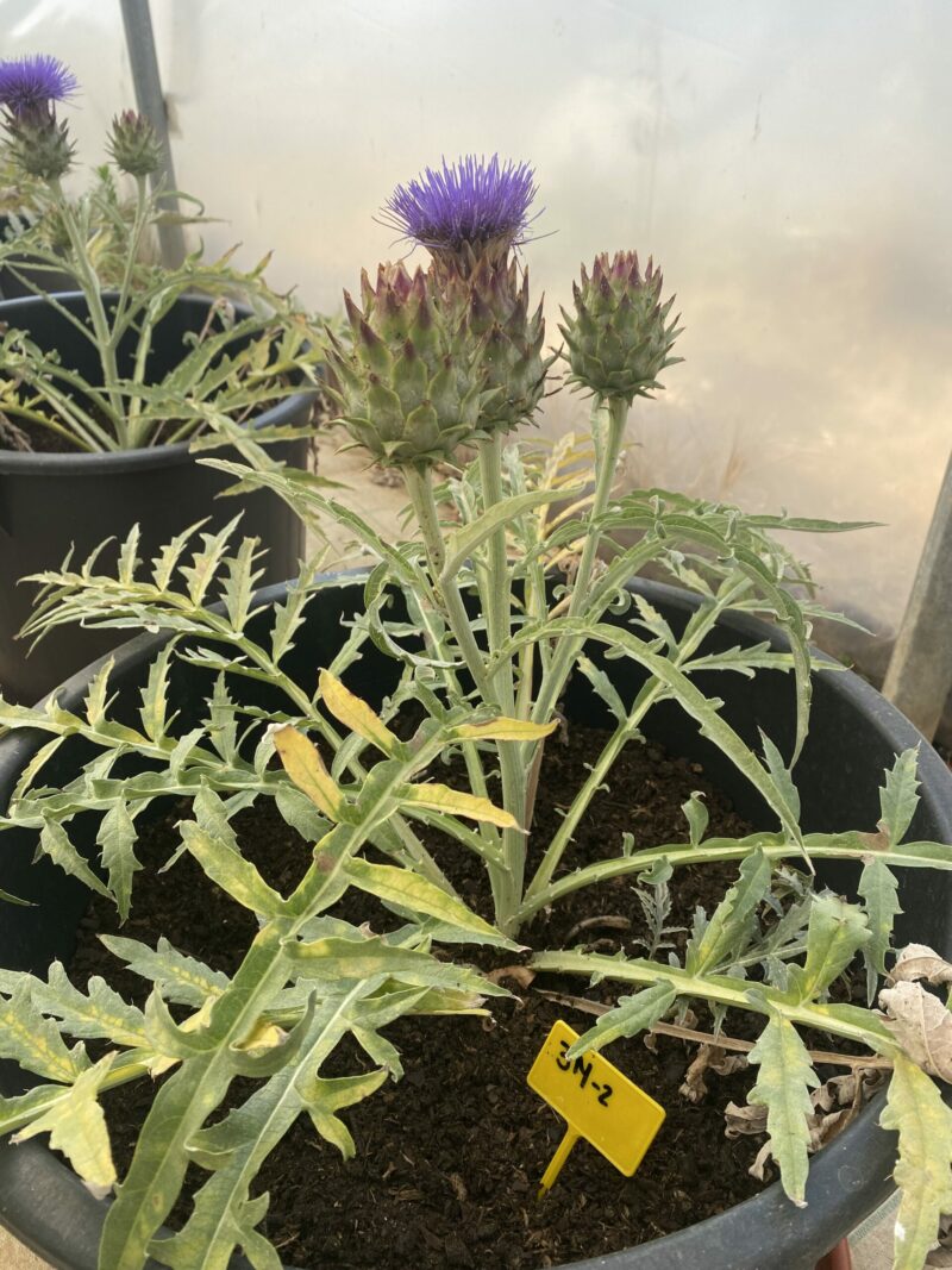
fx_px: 954
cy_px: 635
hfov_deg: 53.1
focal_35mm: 26
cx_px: 476
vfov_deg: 67.3
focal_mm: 4.25
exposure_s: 1/805
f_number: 1.8
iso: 32
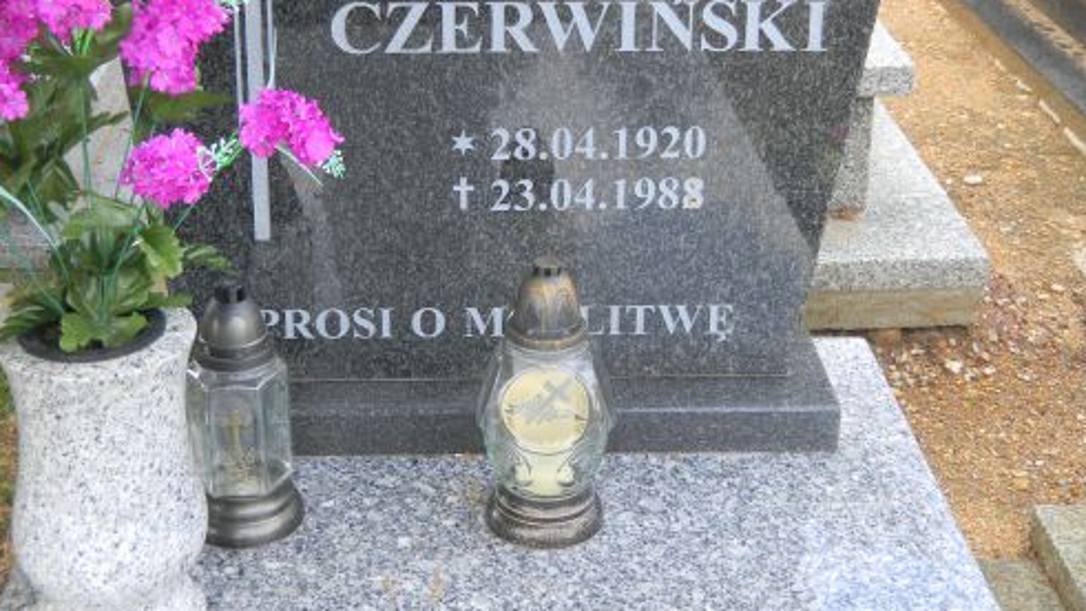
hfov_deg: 35.4
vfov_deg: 20.1
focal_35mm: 59
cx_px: 482
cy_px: 105
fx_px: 1699
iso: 80
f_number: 4
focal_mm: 6.9
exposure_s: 1/70.3
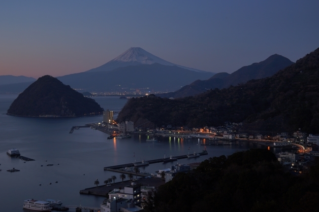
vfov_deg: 26.5
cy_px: 108
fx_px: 452
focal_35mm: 51
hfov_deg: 38.9
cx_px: 158
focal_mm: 50
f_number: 16
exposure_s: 20
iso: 50
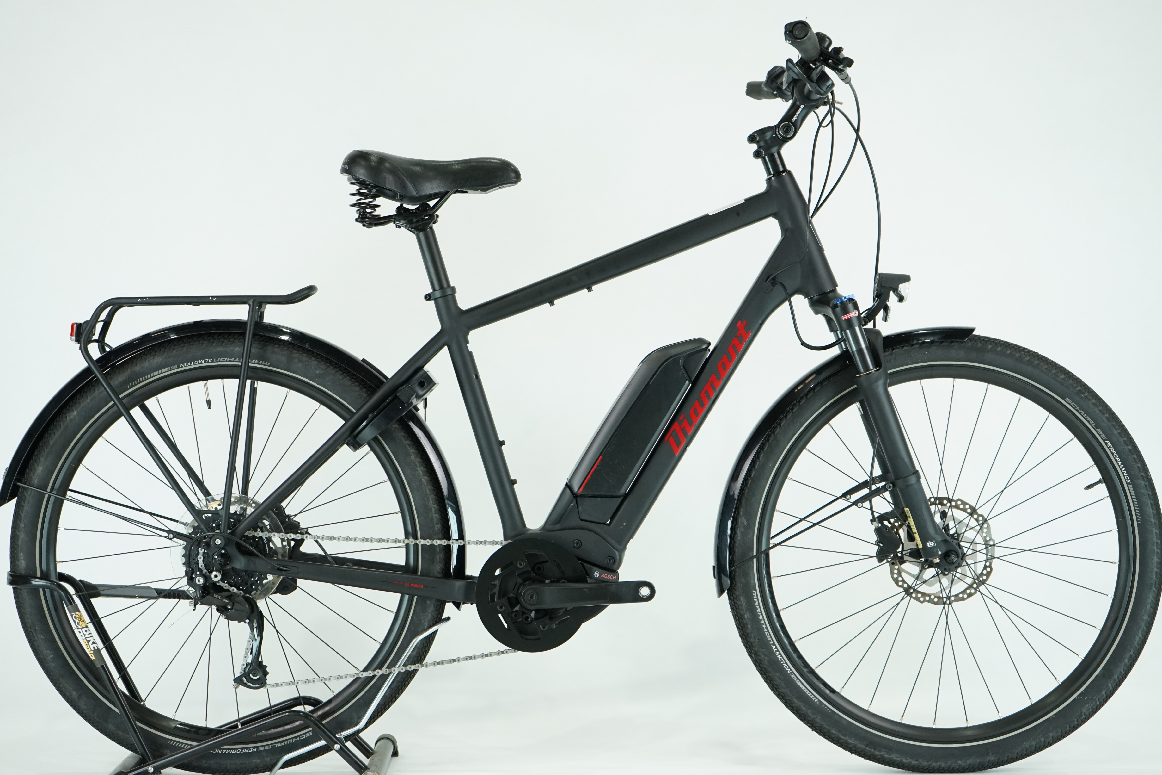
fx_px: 2066
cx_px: 581
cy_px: 388
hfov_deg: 31.4
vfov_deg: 21.2
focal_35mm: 64
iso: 1600
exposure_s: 1/200
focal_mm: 64
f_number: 5.6
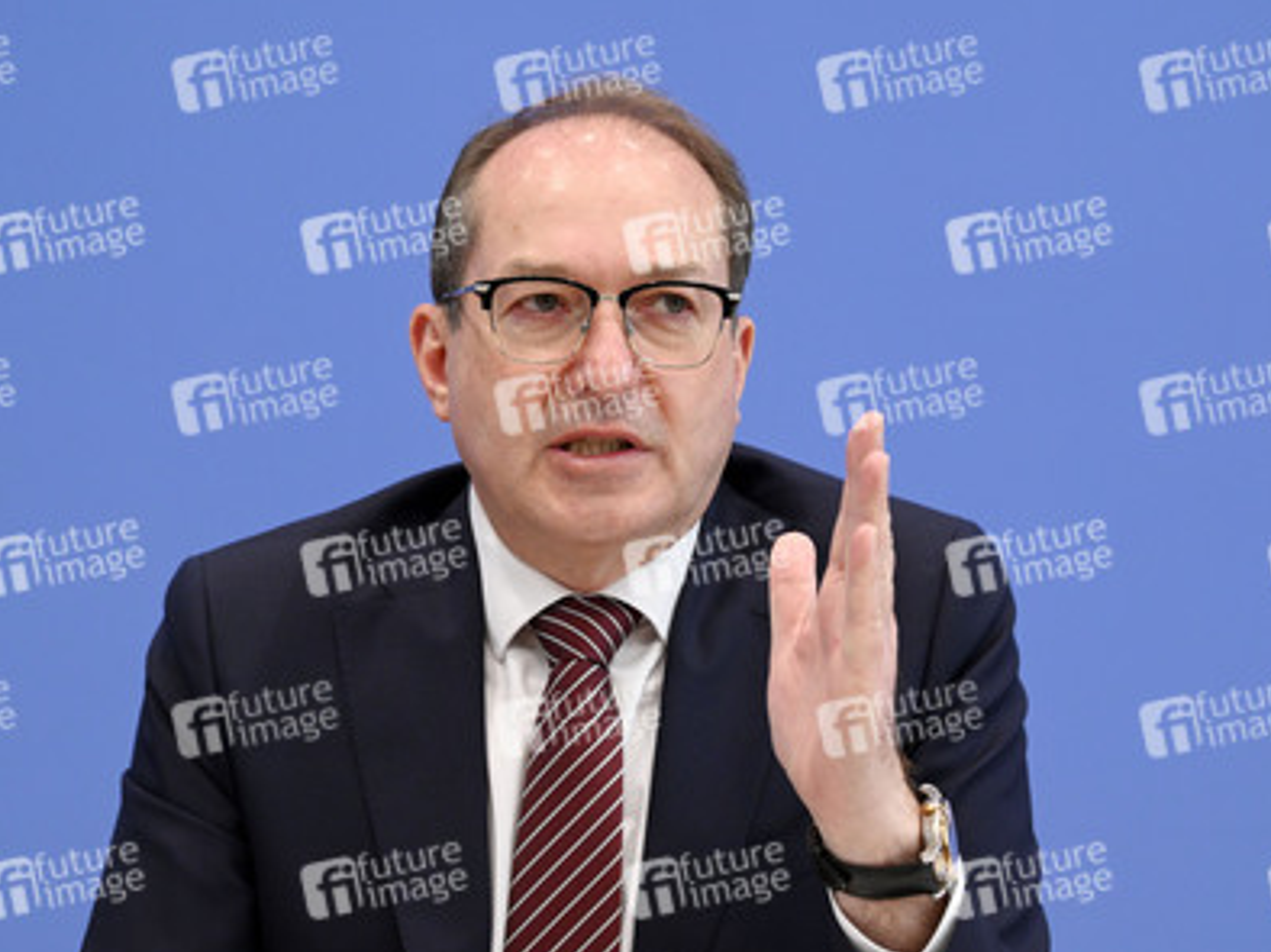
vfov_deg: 12.2
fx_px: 4440
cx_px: 621
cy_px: 478
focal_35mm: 121
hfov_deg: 16.3
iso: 4000
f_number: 5
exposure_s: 1/800
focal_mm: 110
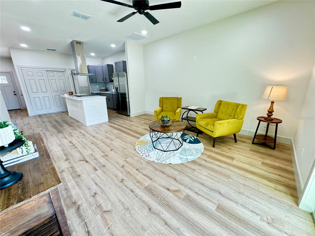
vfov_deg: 85.7
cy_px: 118
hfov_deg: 102.1
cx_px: 158
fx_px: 127
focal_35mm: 14
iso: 250
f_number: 2.2
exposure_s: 1/60
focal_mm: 2.22
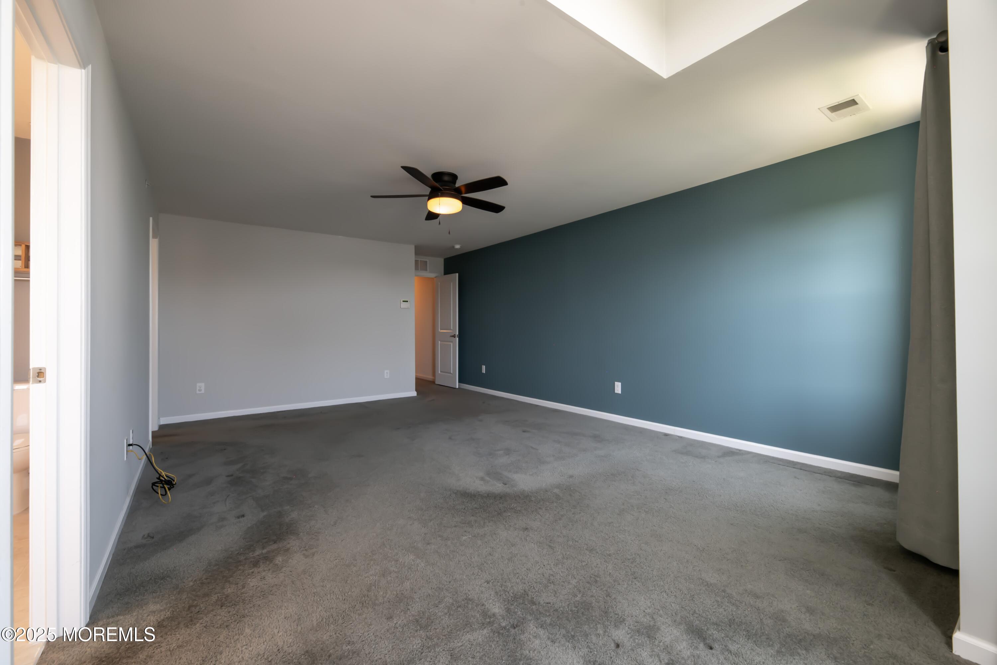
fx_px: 388
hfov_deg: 104.3
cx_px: 498
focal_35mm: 14
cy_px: 332
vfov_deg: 81.2
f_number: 11
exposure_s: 1/6
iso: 200
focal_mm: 14
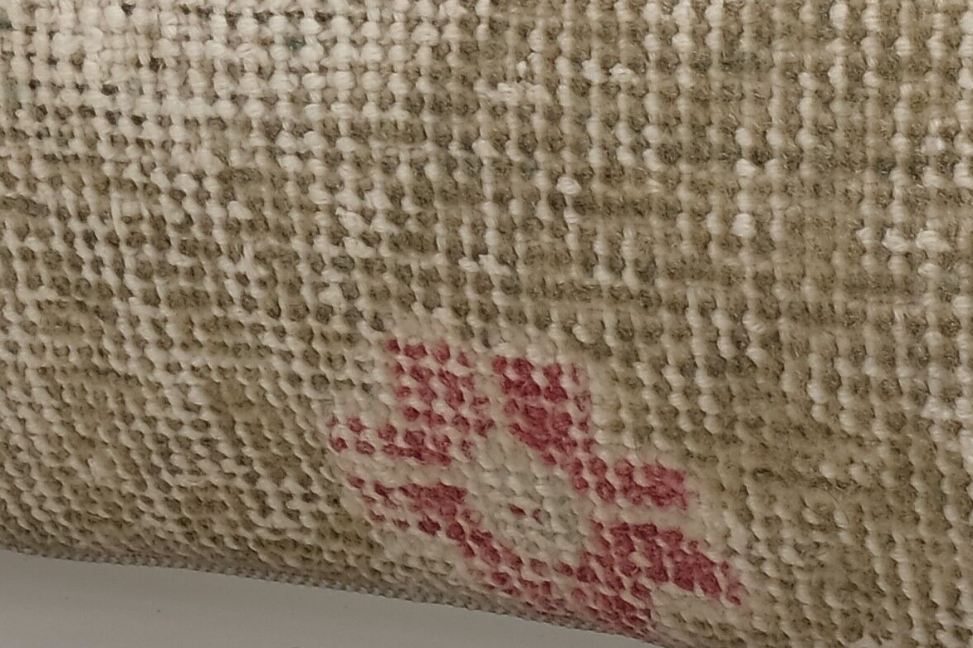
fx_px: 6188
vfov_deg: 5.9
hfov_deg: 8.9
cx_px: -174
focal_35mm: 229
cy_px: -308
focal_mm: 28.9
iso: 80
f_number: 14
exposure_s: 1/200
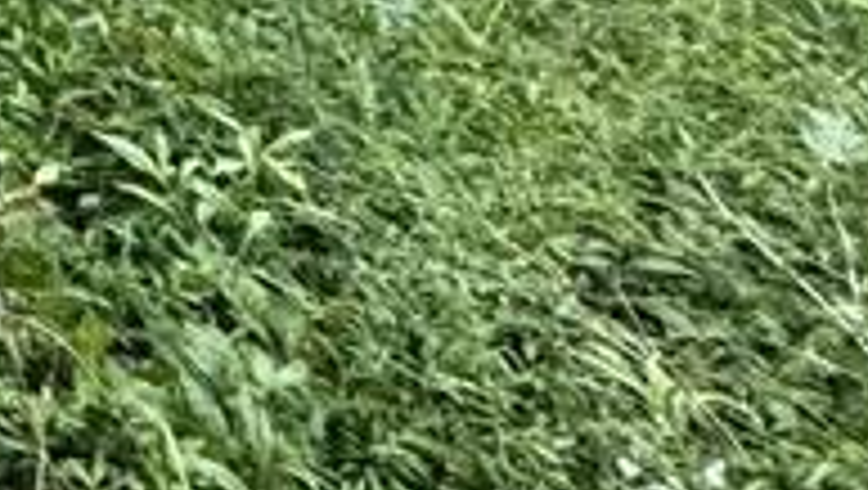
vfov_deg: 8.2
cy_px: -1340
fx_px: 2327
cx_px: -1511
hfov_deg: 12.6
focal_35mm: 101
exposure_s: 1/297
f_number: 2.2
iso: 40
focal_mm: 2.22
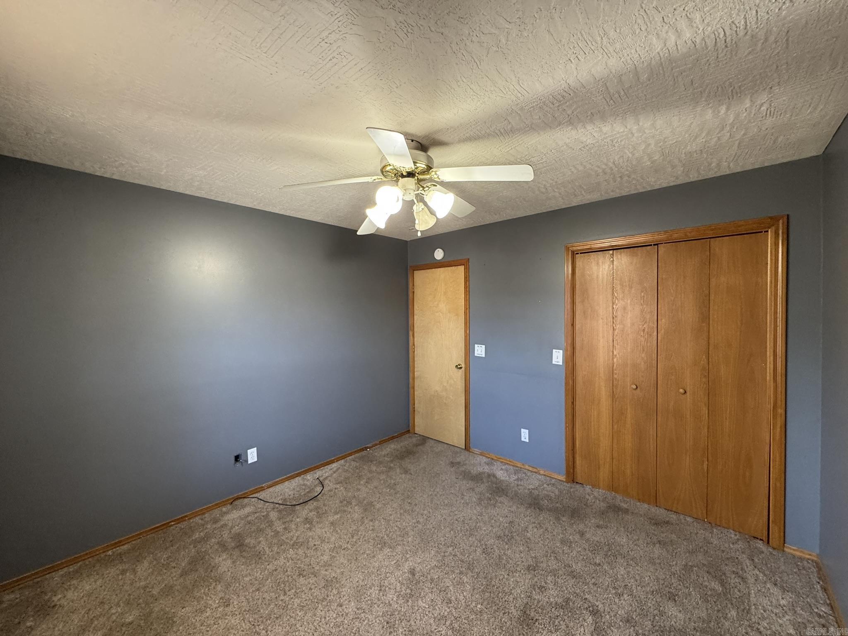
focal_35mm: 14
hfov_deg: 102.1
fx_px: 343
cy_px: 318
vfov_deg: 85.7
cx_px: 424
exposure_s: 1/60
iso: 400
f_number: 2.2
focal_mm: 2.22
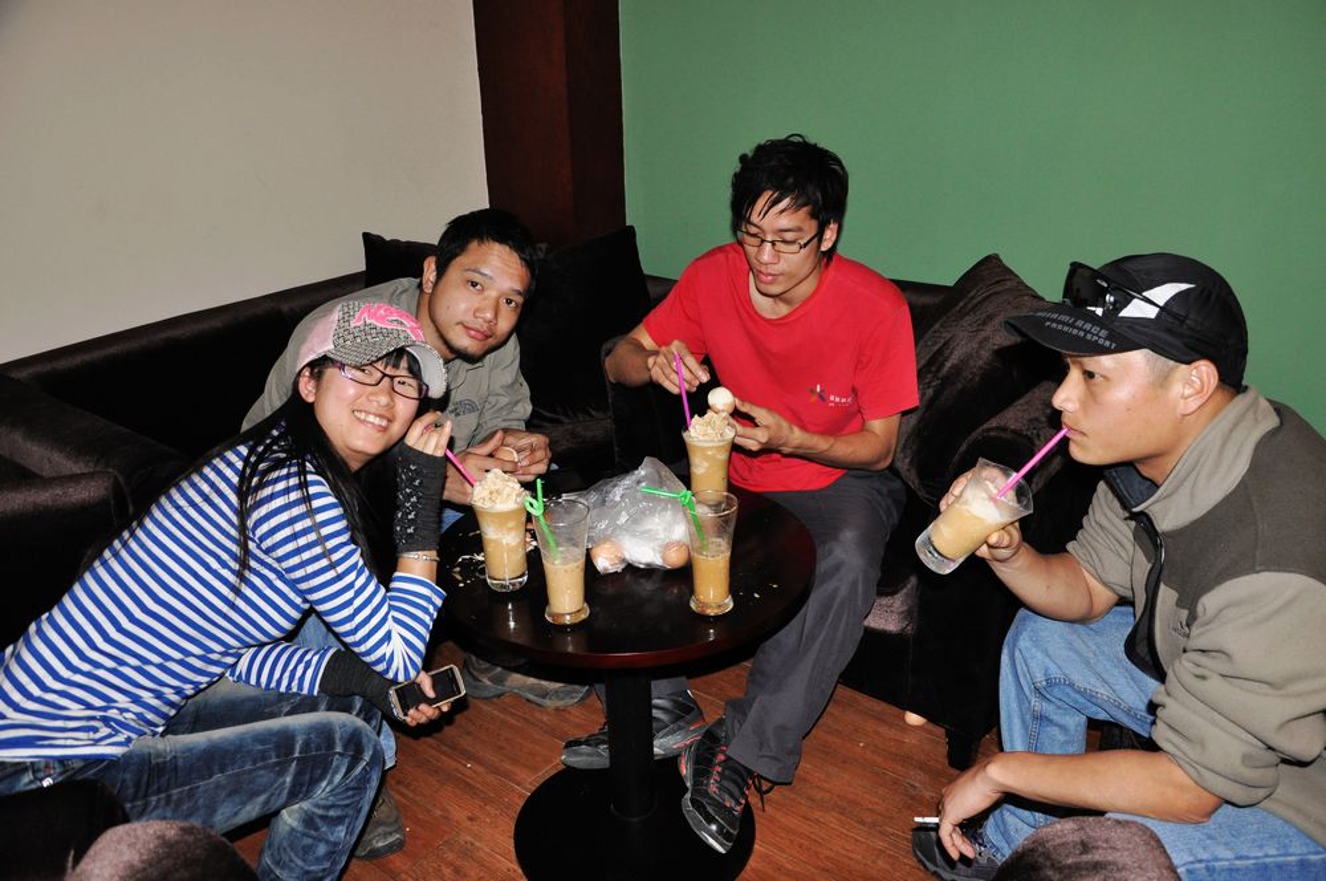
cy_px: 440
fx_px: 1159
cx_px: 663
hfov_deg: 59.6
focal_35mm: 32
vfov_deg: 41.6
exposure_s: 1/60
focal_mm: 21
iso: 800
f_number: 3.8
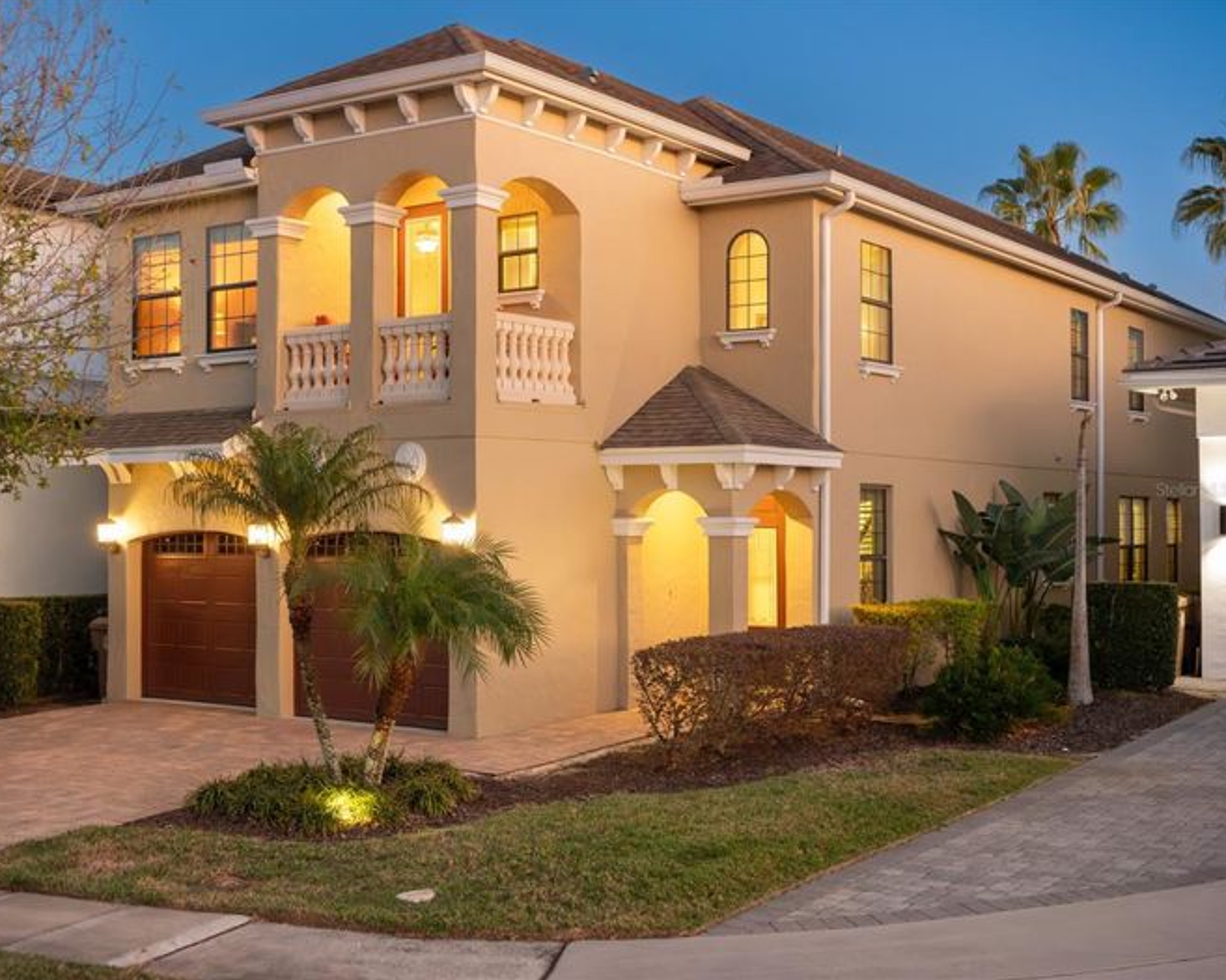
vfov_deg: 34.1
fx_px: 1596
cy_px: 489
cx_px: 576
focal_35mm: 44
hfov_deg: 42.0
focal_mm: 21
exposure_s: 1/13
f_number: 3.5
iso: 3200
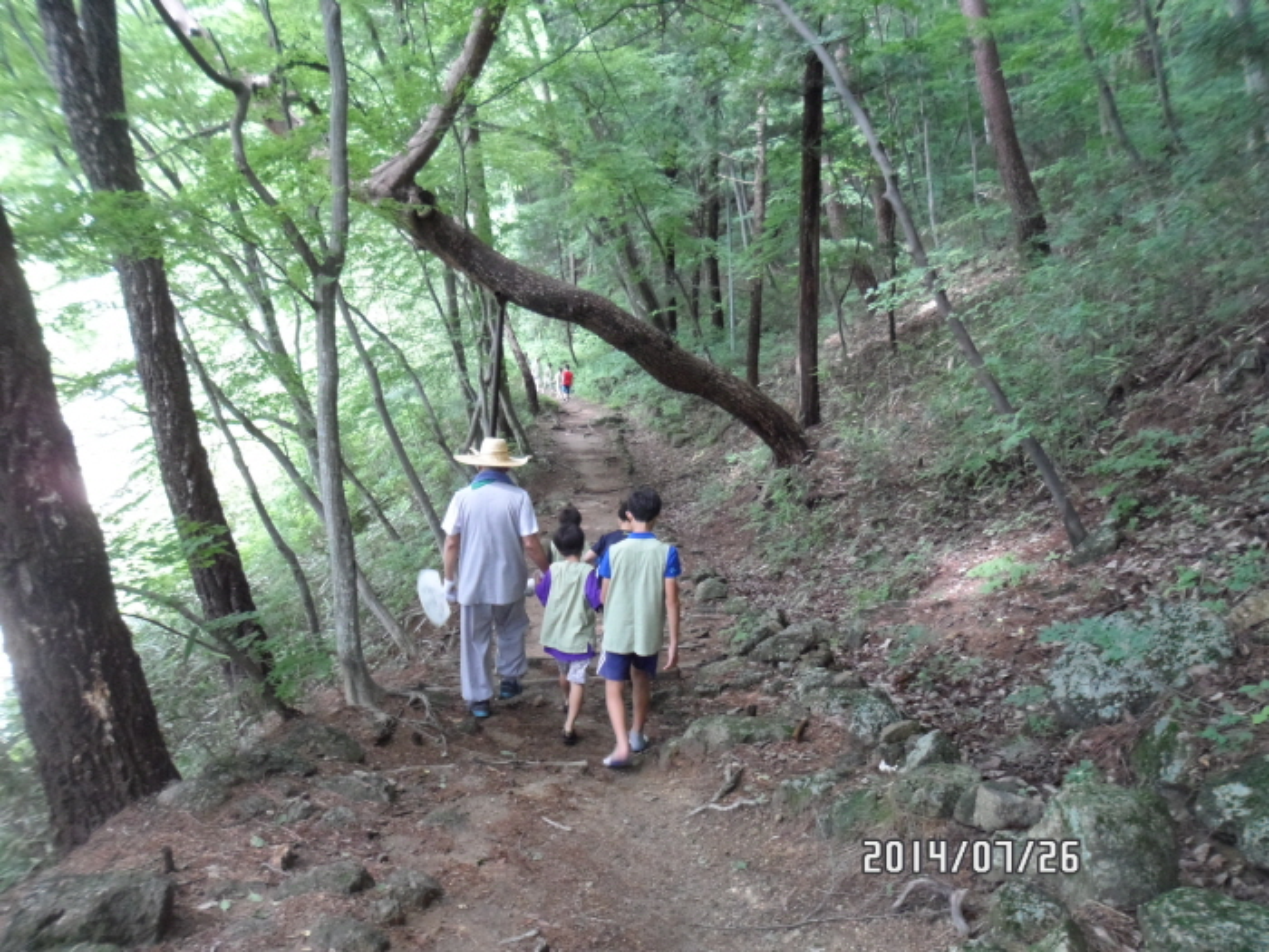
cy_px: 476
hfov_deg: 67.3
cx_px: 634
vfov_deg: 53.1
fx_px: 953
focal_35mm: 26
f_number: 3.3
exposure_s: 1/30
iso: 320
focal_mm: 4.9
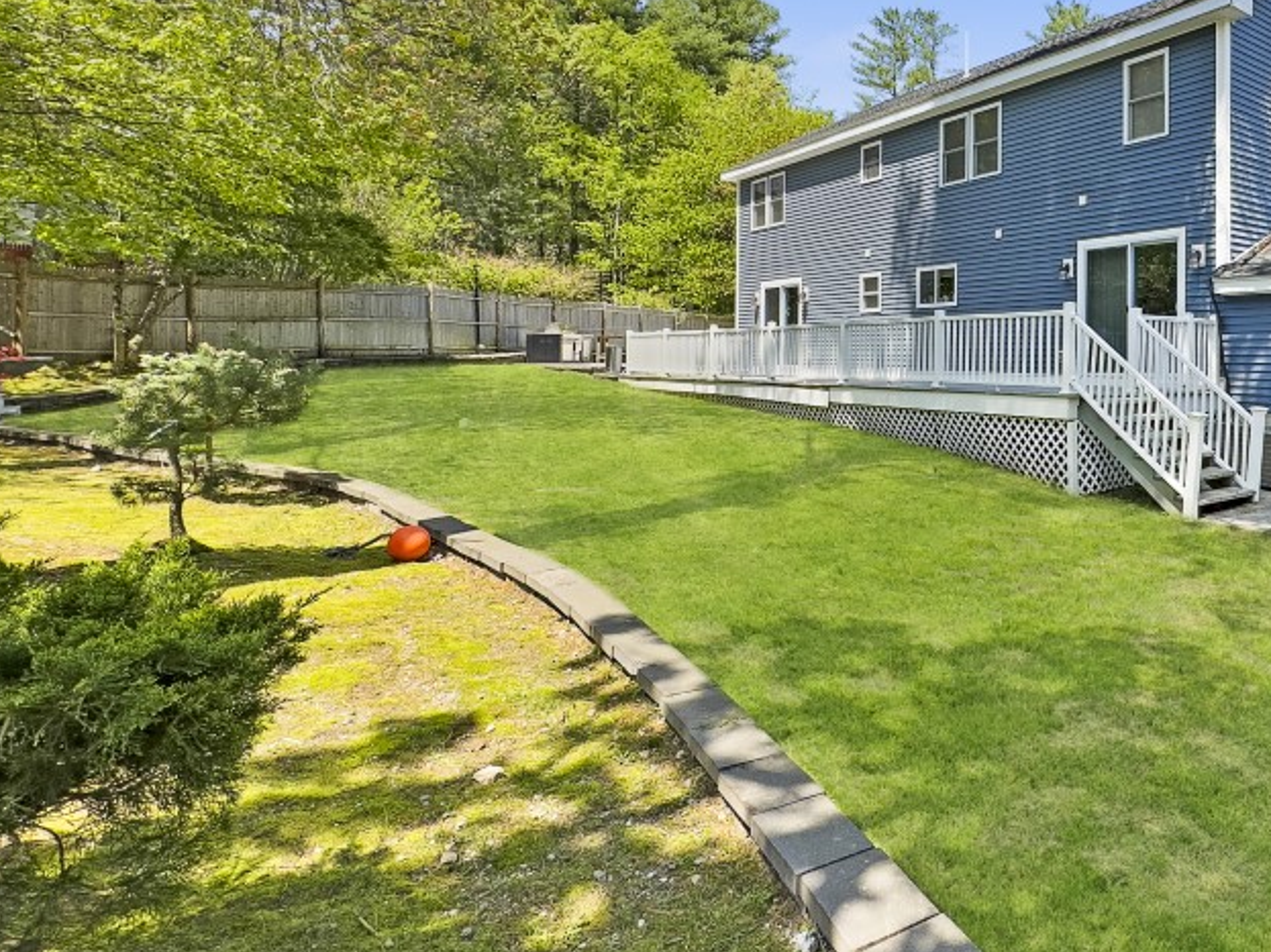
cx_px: 1016
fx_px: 844
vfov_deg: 58.0
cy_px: 349
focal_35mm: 23
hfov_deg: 67.1
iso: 40
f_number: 2.2
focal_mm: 2.22
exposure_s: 1/900
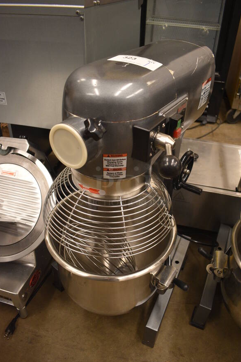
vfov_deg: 65.5
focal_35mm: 28
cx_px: 124
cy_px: 186
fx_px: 281
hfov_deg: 46.4
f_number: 3.5
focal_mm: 18
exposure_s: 1/125
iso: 1100
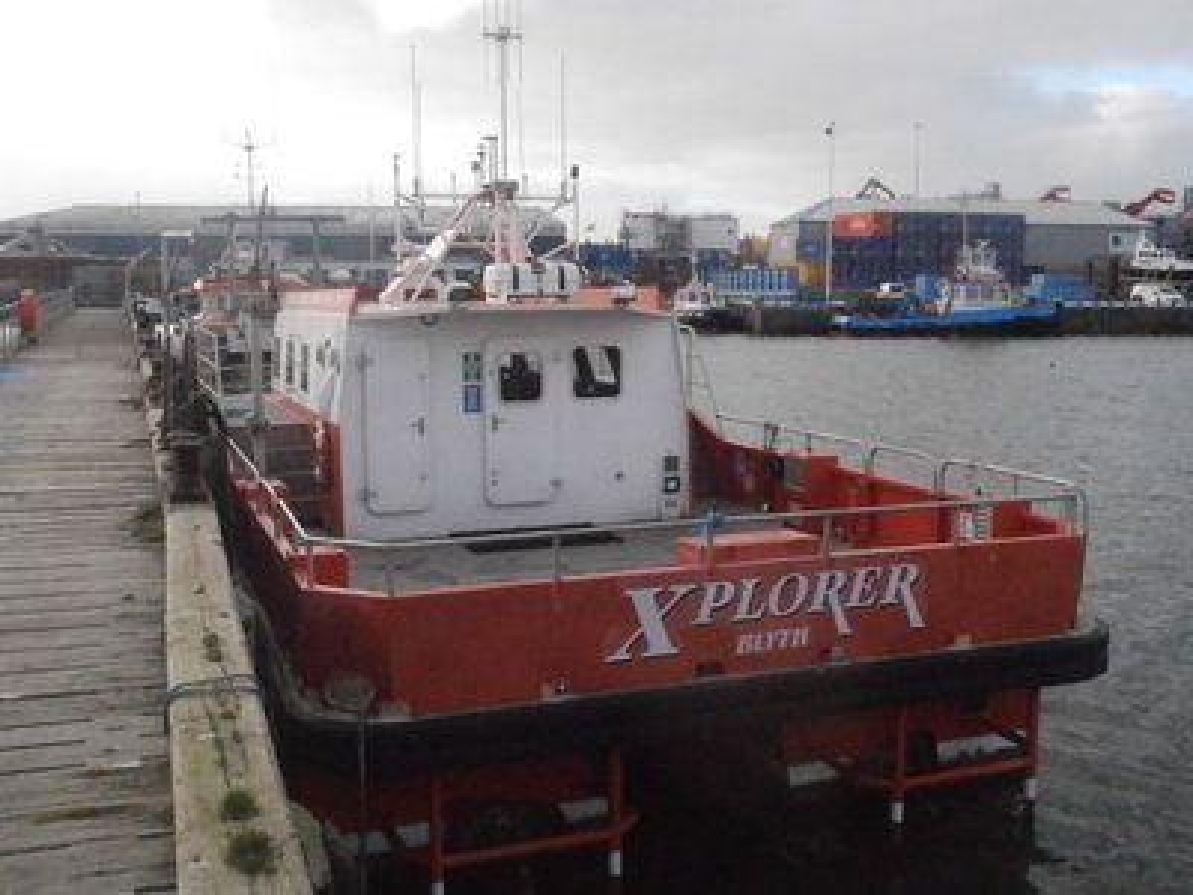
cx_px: 596
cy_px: 448
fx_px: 1310
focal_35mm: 38
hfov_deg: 49.0
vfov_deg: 37.7
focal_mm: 6.67
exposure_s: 1/640
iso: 1600
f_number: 9.9
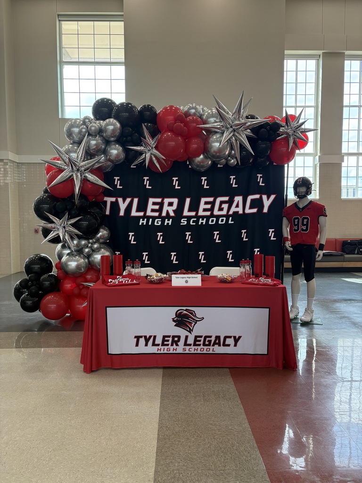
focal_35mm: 26
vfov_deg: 67.3
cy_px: 242
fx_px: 363
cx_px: 181
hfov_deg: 53.1
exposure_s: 1/167
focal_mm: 5.96
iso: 100
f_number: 1.6
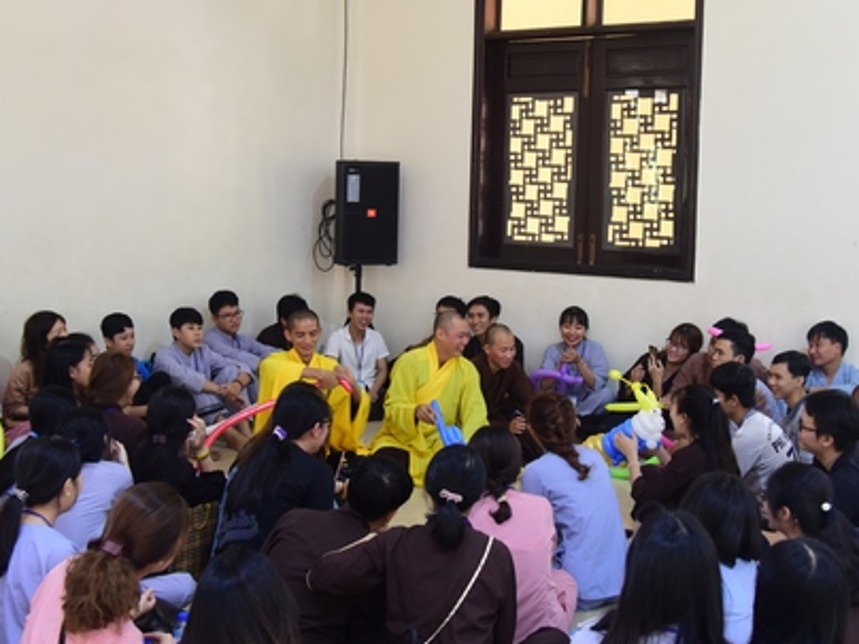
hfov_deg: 39.7
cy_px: 270
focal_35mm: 48
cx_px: 438
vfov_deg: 30.2
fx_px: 1191
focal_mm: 31
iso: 1600
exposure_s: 1/40
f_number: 4
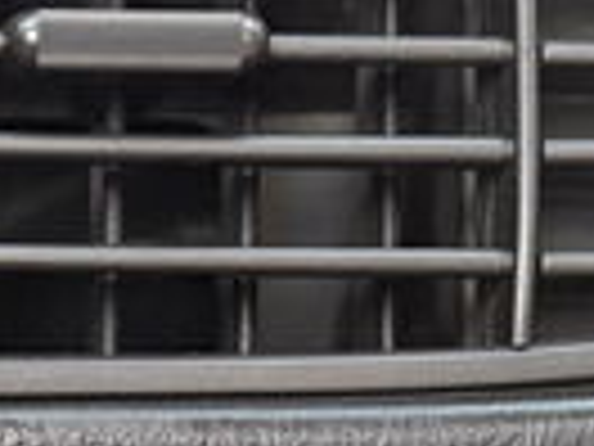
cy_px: 752
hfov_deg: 13.7
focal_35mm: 140
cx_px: -126
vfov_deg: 10.1
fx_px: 2402
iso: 800
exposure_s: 1/45
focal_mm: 6.76
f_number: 1.78
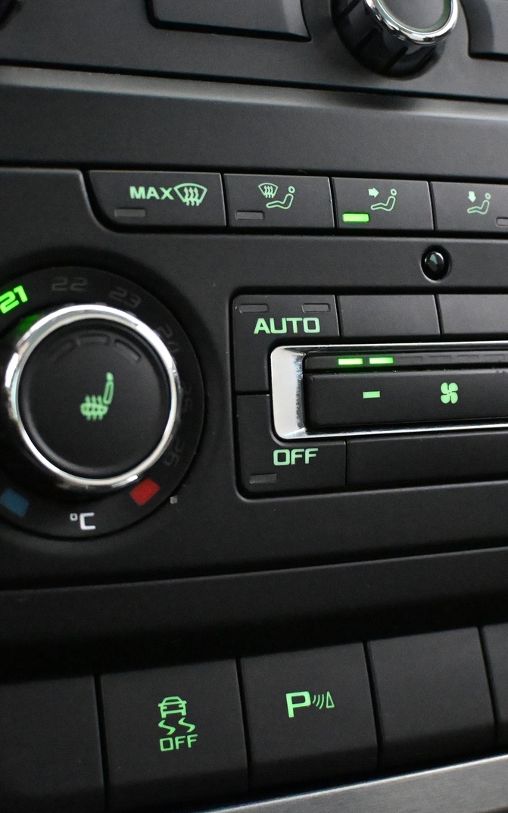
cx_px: 301
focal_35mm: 60
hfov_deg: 21.6
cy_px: 408
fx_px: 1329
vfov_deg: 34.0
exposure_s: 1/60
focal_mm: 26
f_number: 4.5
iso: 12800
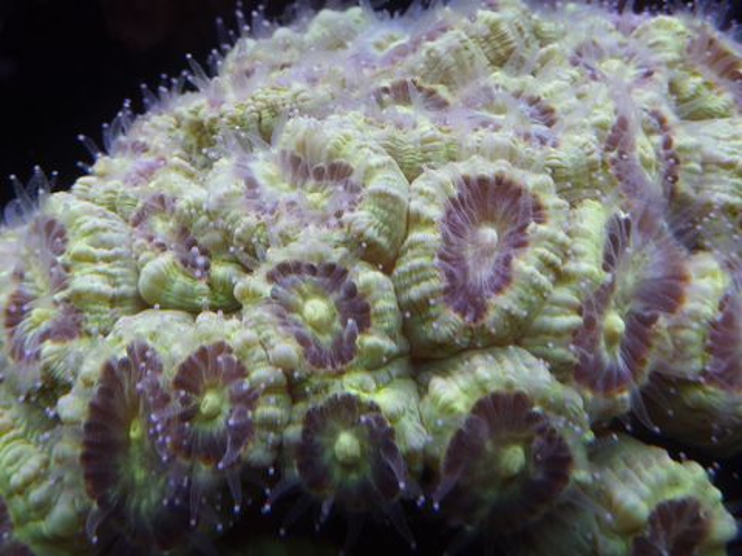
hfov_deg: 36.8
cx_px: 371
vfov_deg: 28.0
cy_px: 278
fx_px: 1115
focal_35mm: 52
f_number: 3.8
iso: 100
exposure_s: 1/40
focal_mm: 8.5
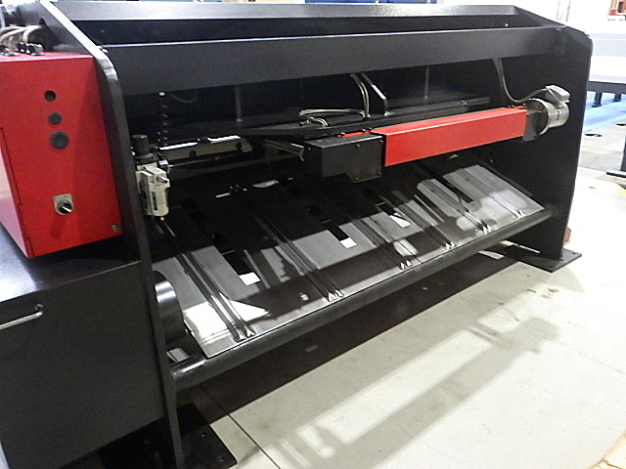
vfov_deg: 49.7
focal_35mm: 28
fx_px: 506
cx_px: 313
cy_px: 234
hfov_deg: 63.4
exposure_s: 1/30
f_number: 3.5
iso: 1600
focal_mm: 5
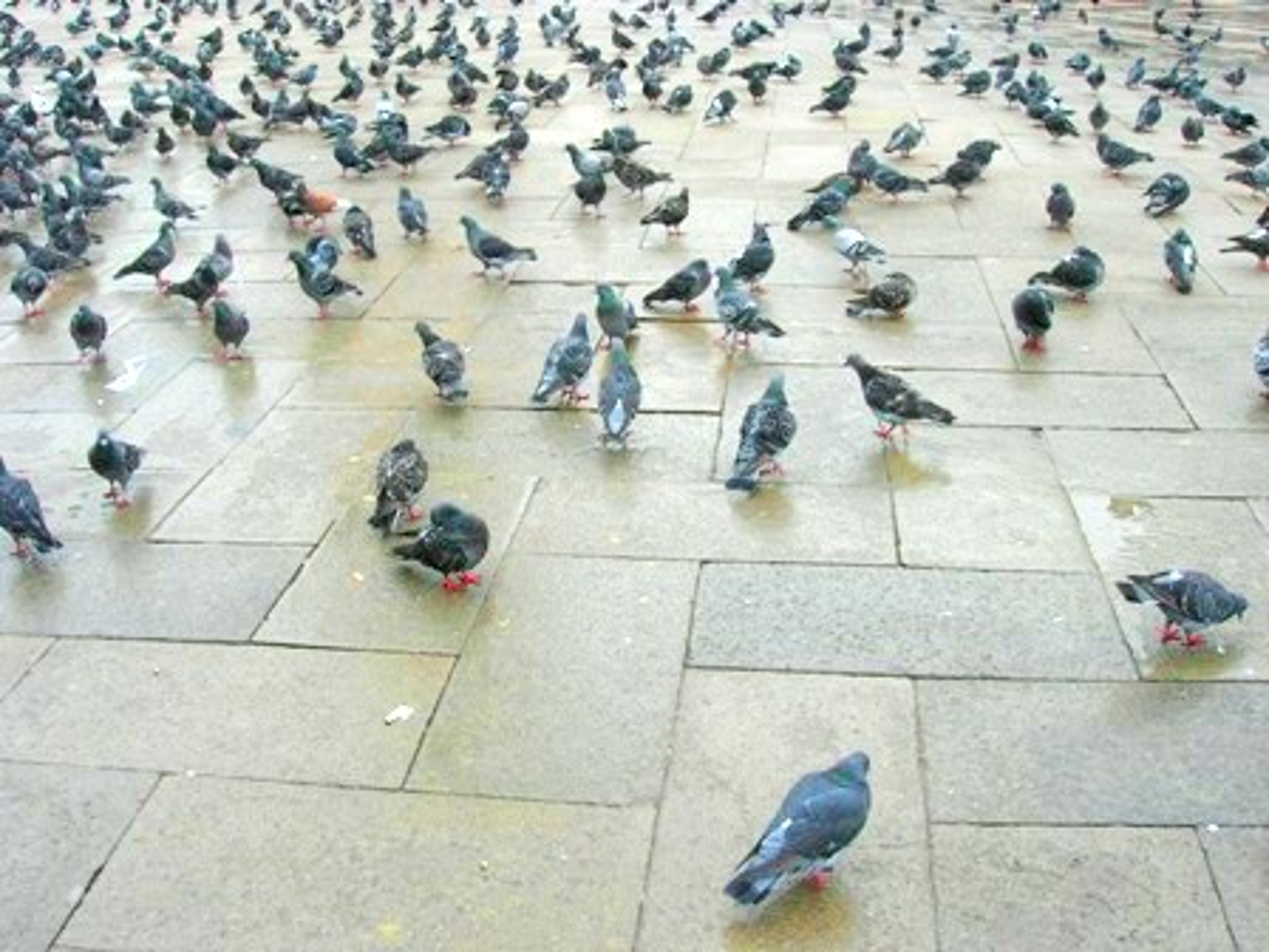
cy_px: 476
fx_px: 1393
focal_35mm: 38
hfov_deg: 49.0
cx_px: 634
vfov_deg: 37.7
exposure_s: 1/93.3
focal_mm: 7.8
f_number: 4.8
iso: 64
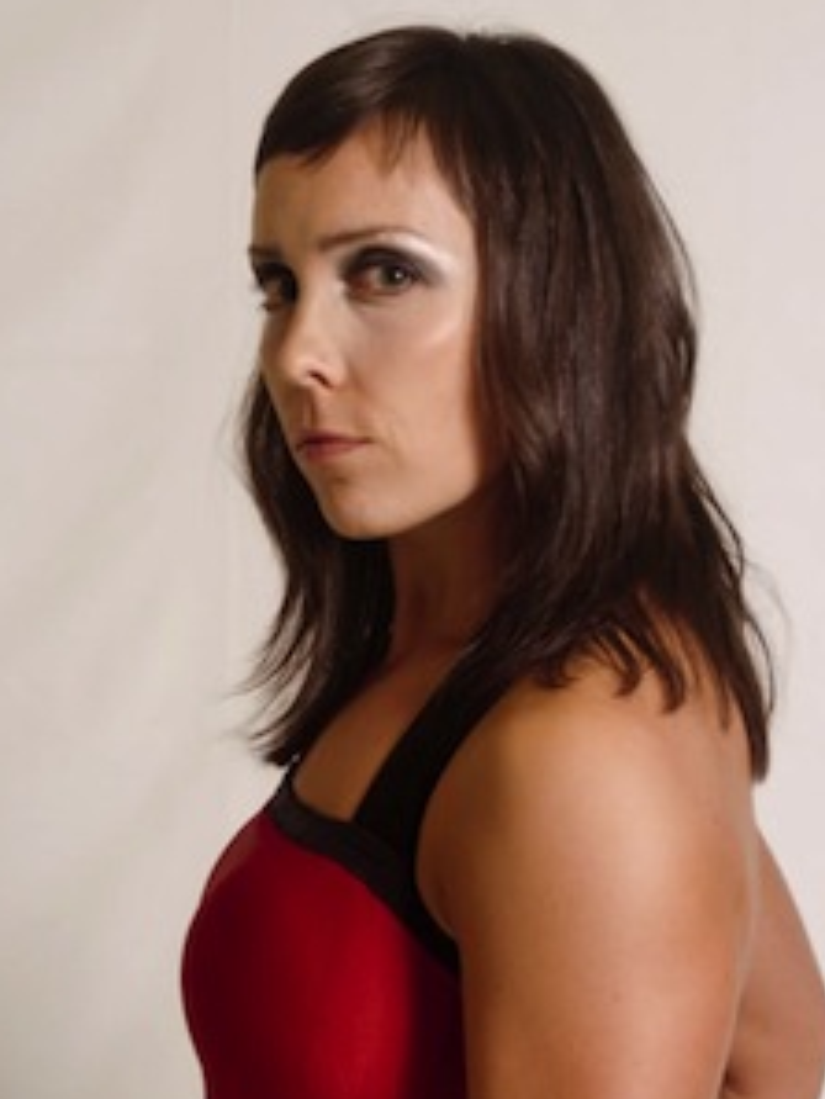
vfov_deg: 12.7
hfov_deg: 9.6
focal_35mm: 155
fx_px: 4922
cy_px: 648
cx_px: 383
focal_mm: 80
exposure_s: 1/60
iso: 200
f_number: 6.7
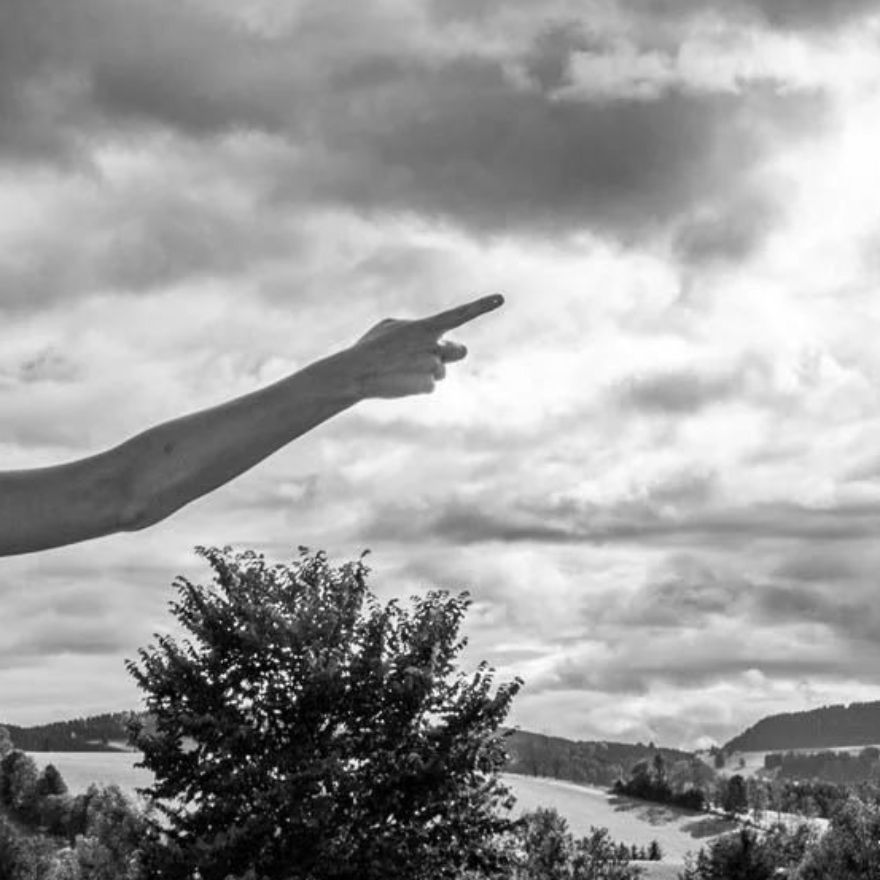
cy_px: 646
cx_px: -118
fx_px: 3566
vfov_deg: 14.0
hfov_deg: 13.7
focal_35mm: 124
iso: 200
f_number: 20
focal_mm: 28
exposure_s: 1/160
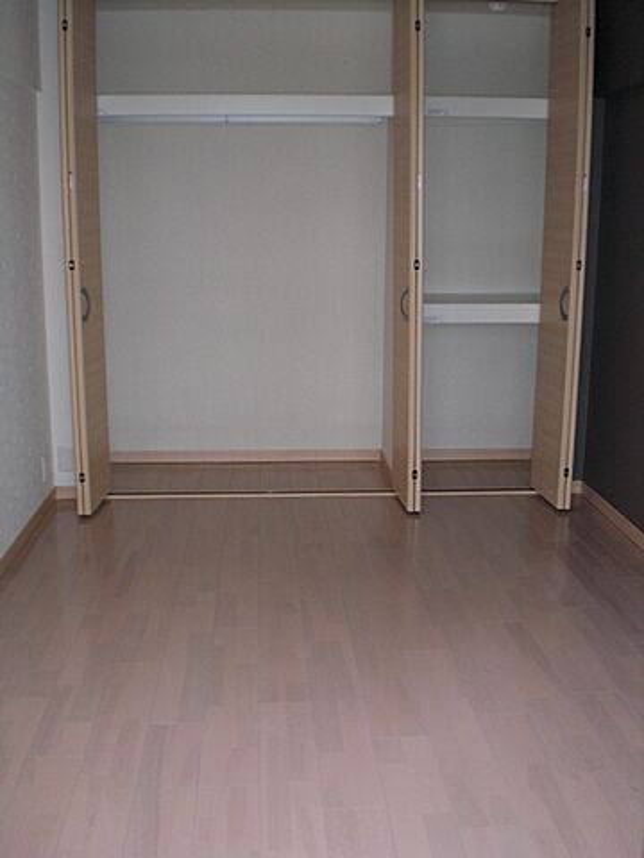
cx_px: 322
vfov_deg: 49.0
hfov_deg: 37.7
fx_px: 943
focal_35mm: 38
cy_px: 429
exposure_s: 1/60
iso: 200
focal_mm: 6.3
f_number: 3.1
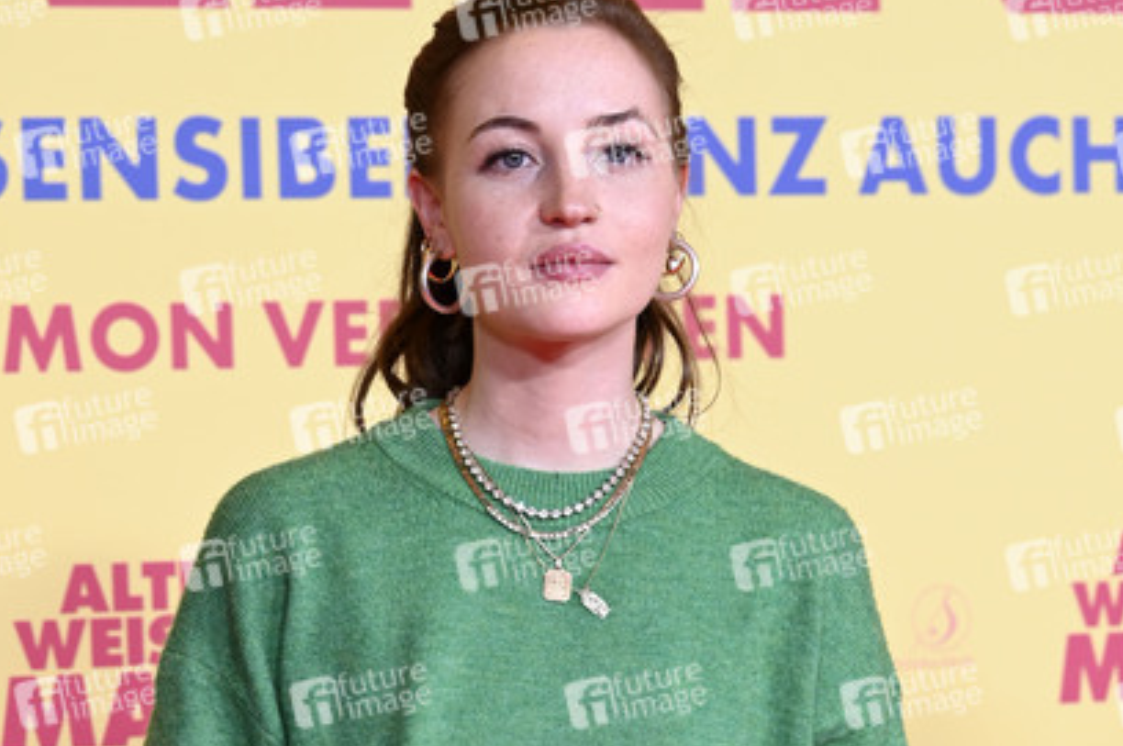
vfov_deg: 16.4
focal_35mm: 83
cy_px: 352
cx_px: 563
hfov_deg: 24.5
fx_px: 2586
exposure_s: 1/160
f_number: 5.6
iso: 500
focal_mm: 75
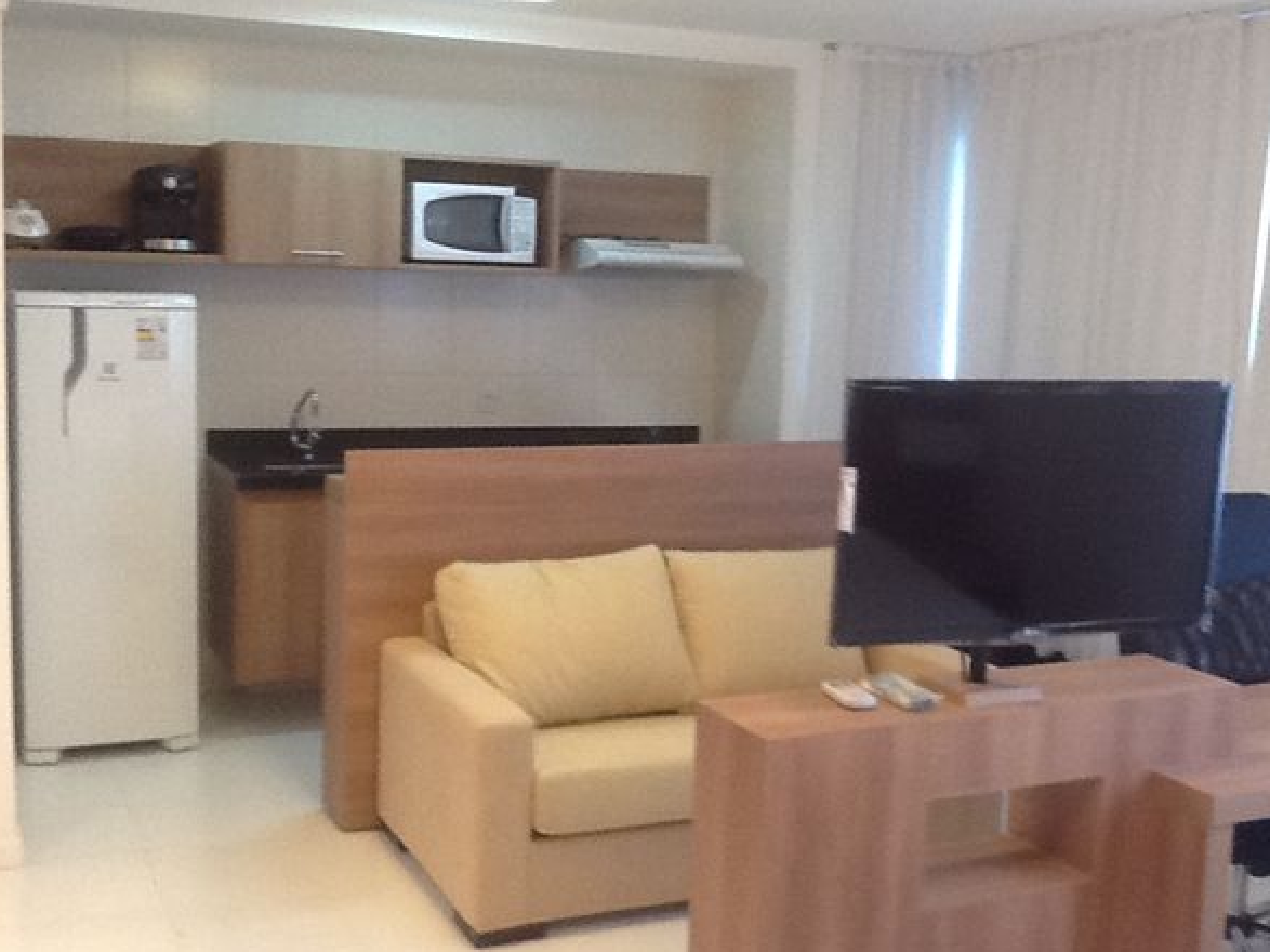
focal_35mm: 45
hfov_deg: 42.1
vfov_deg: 32.2
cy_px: 480
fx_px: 1651
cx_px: 638
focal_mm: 2.03
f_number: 2.4
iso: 125
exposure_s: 1/30
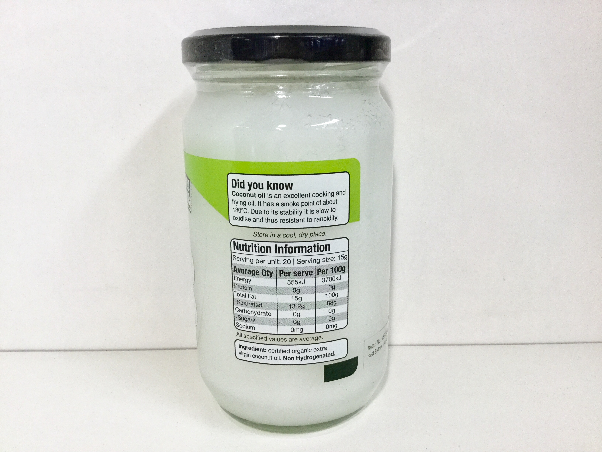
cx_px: 301
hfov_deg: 58.4
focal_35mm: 31
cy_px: 226
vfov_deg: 45.4
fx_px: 539
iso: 64
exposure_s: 1/33
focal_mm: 3.3
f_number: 2.4
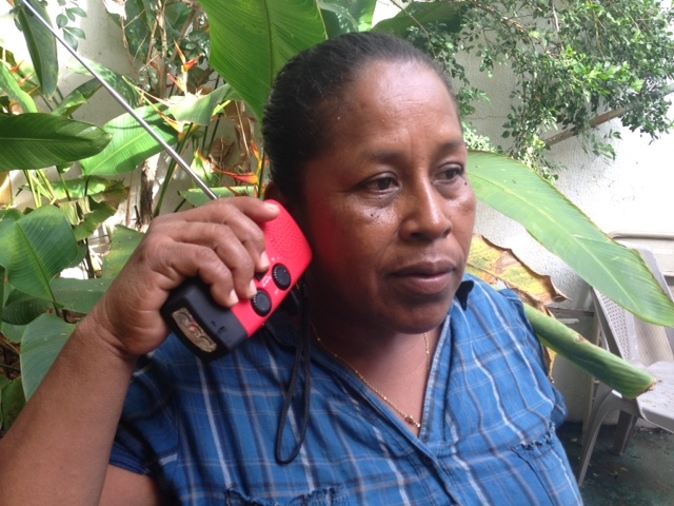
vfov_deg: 42.9
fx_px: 643
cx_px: 337
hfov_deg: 55.4
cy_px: 253
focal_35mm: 33
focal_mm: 4.12
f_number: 2.4
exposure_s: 1/60
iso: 50
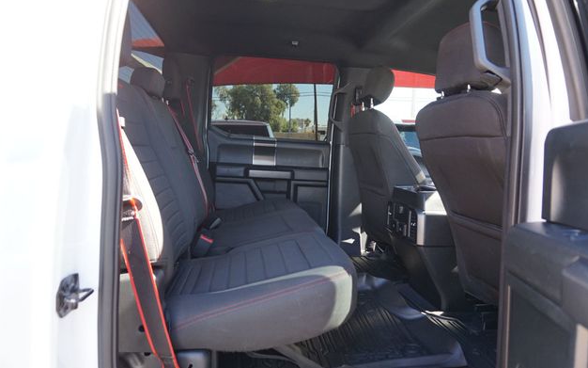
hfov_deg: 72.5
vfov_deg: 49.2
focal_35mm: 25
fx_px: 401
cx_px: 300
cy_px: 168
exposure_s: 1/60
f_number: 4
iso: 200
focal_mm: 16
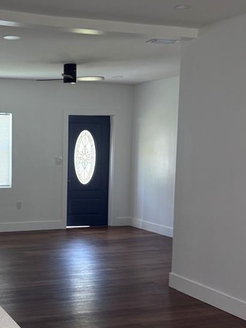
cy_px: 191
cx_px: 29
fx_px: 502
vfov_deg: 36.1
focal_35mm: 53
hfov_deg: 26.7
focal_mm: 6.76
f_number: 1.78
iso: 200
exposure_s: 1/164
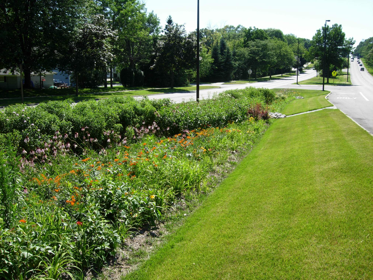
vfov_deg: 39.7
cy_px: 140
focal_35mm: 36
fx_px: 388
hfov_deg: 51.4
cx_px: 186
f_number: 4.8
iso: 50
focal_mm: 7.5
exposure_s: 1/222
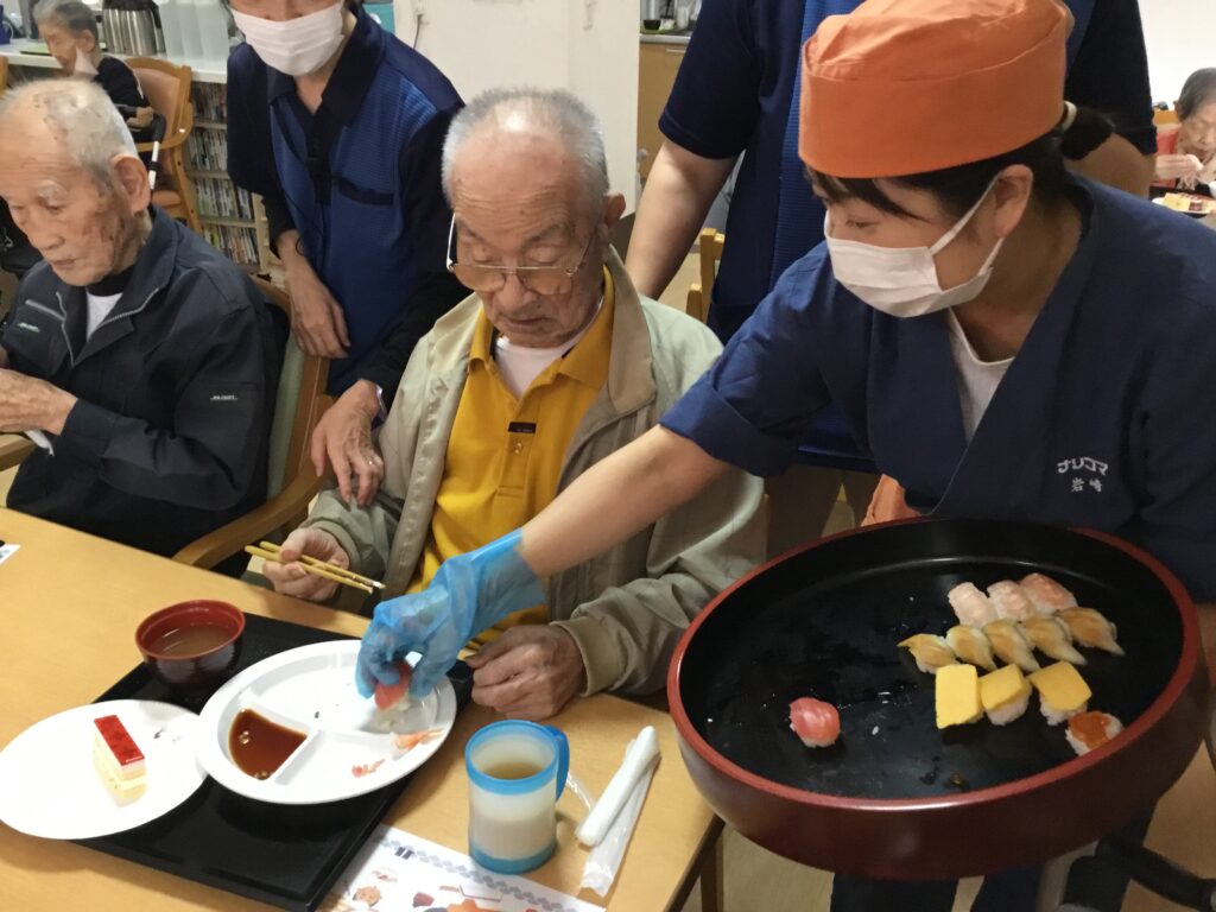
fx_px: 1089
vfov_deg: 45.4
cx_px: 608
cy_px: 456
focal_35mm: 31
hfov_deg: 58.4
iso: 160
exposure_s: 1/30
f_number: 2.4
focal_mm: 3.3
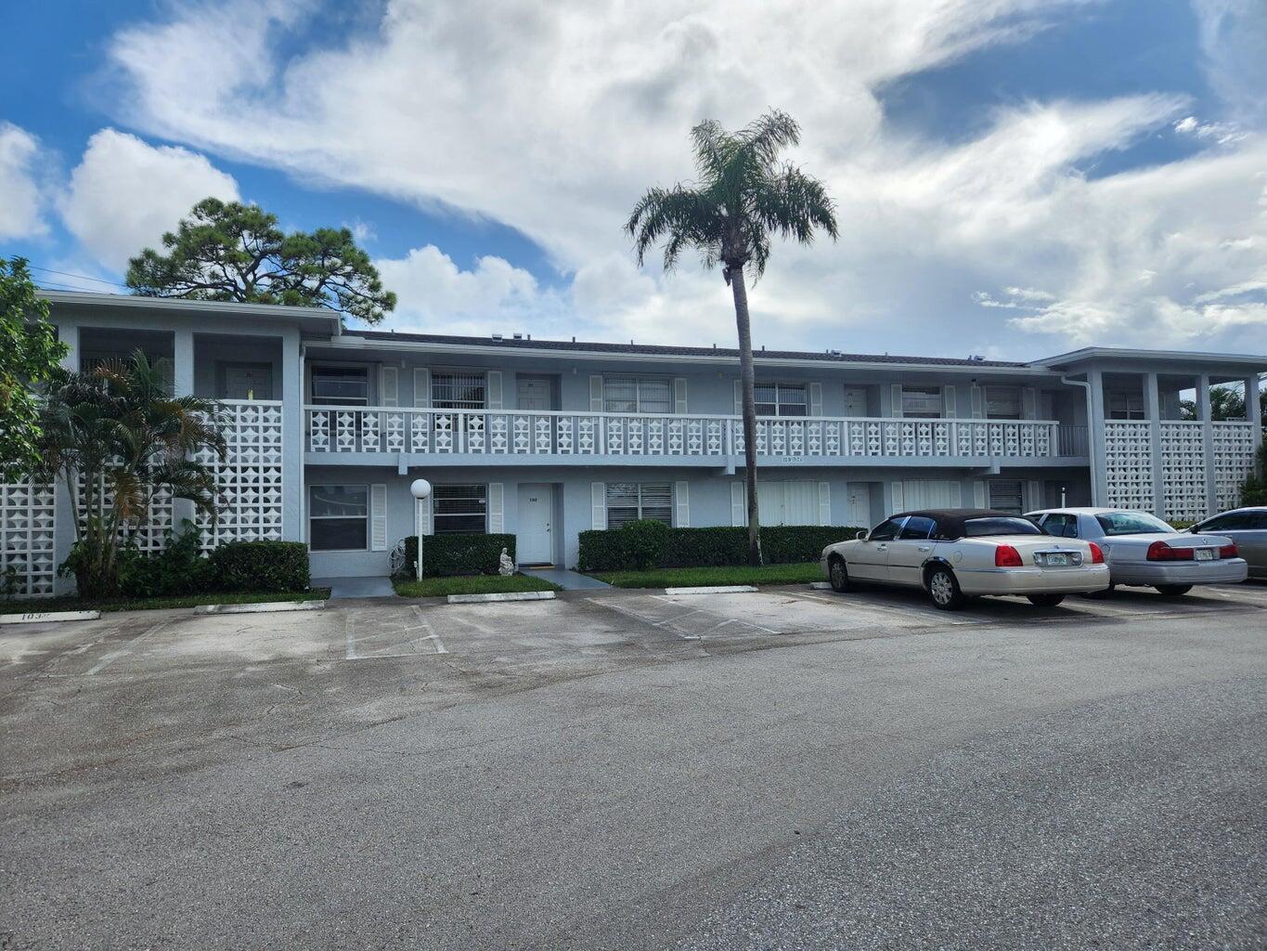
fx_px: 842
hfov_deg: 73.9
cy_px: 476
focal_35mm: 23
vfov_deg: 58.9
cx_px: 634
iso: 20
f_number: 1.8
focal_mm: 5.4
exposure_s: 1/2593
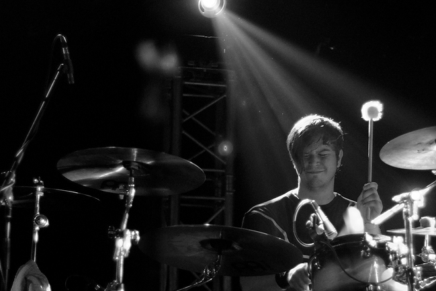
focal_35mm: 104
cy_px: 160
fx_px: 1260
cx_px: 267
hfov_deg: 19.6
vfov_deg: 13.2
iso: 800
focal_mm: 50
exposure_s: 1/80
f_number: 1.4
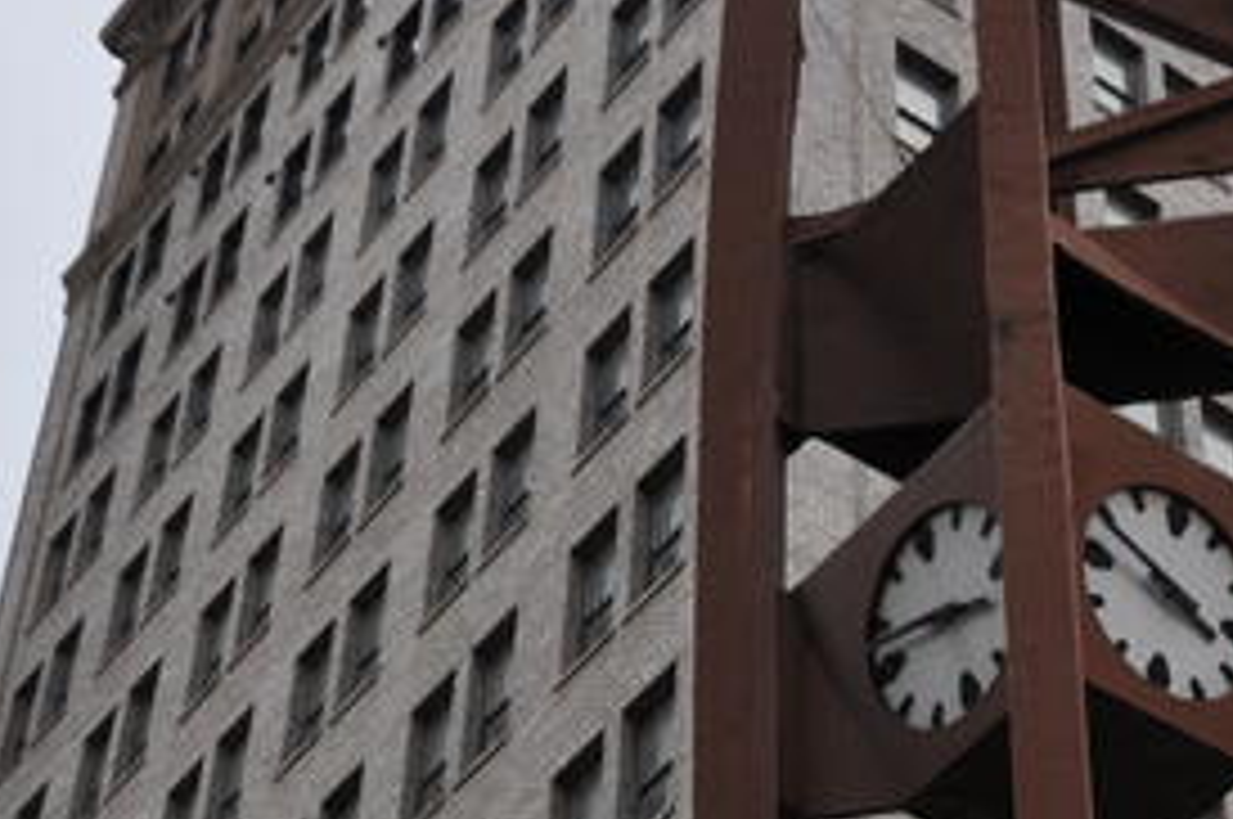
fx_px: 3113
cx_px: 1292
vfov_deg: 14.9
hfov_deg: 21.5
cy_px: 623
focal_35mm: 91
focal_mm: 26
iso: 200
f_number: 9
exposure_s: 1/80
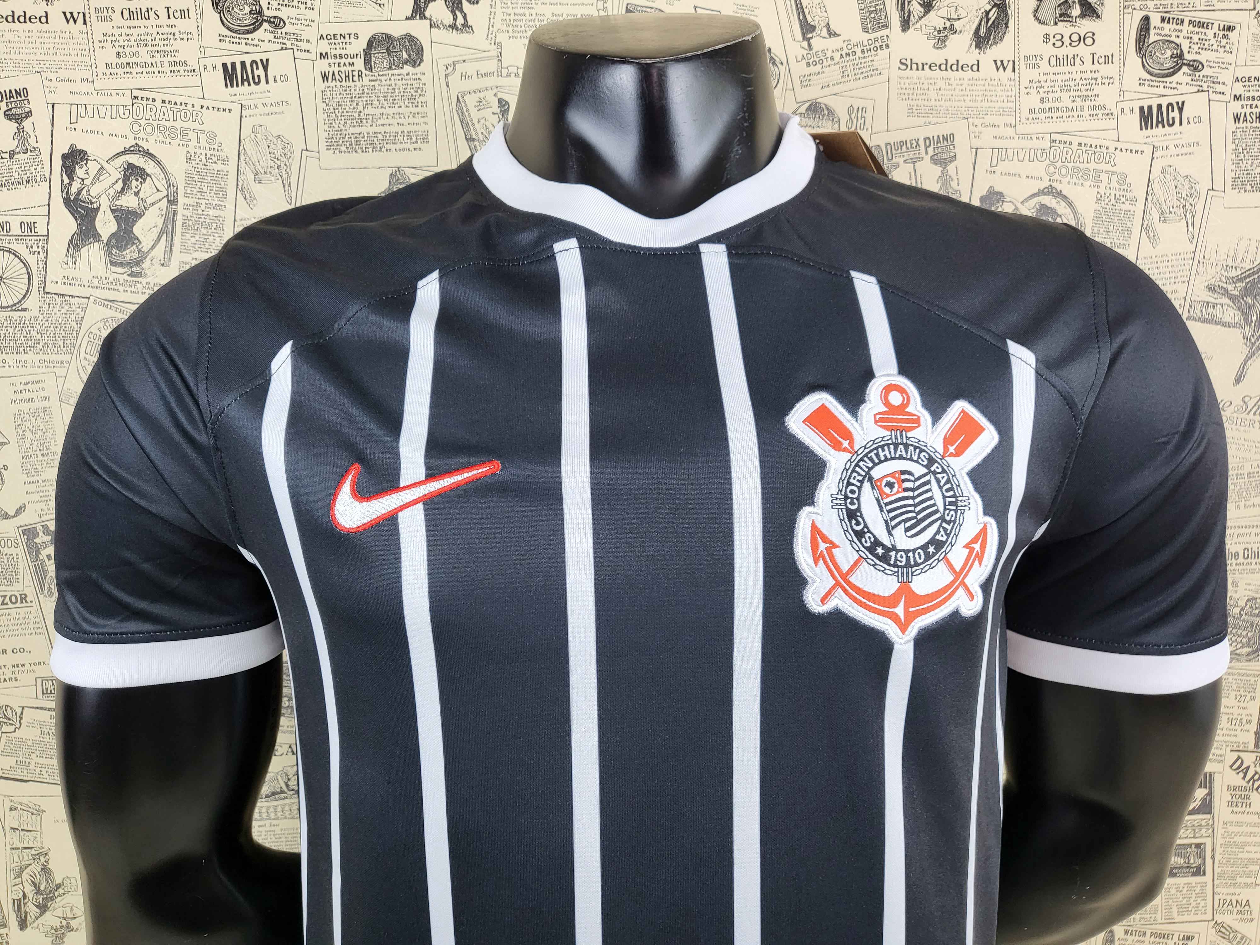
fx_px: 946
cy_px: 472
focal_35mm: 26
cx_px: 630
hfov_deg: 67.3
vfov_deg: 53.1
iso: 125
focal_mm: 4.25
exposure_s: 1/100
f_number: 1.8
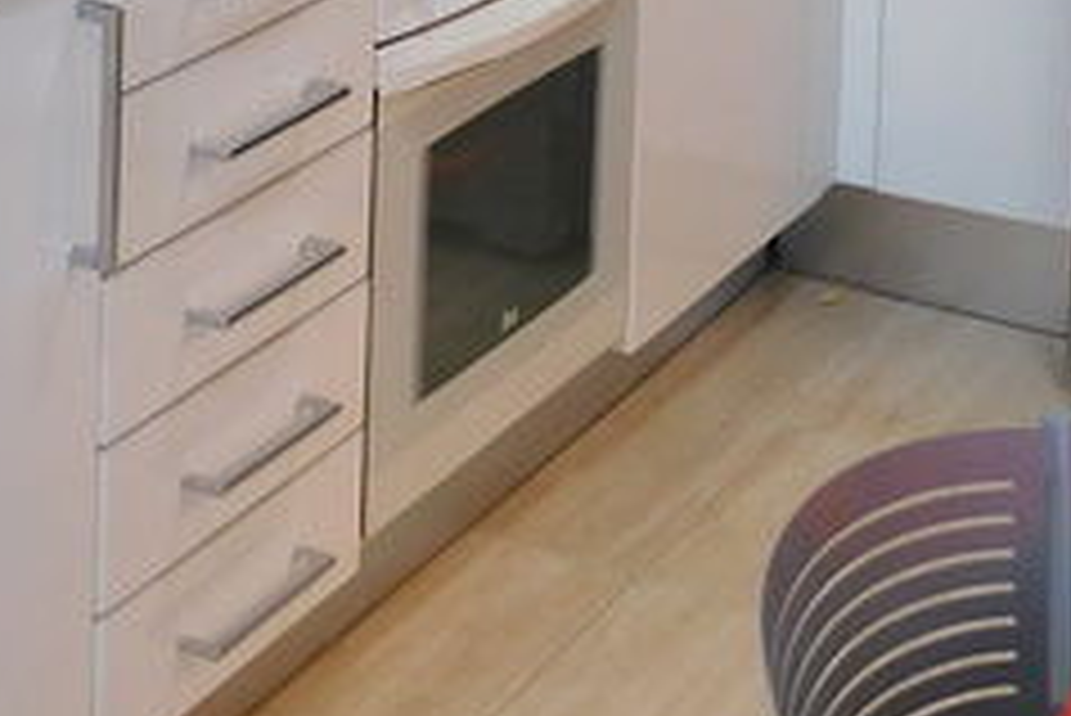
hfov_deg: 19.3
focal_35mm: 103
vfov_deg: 12.2
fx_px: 3066
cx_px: 0
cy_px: -594
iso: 160
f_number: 3
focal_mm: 4
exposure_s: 1/30
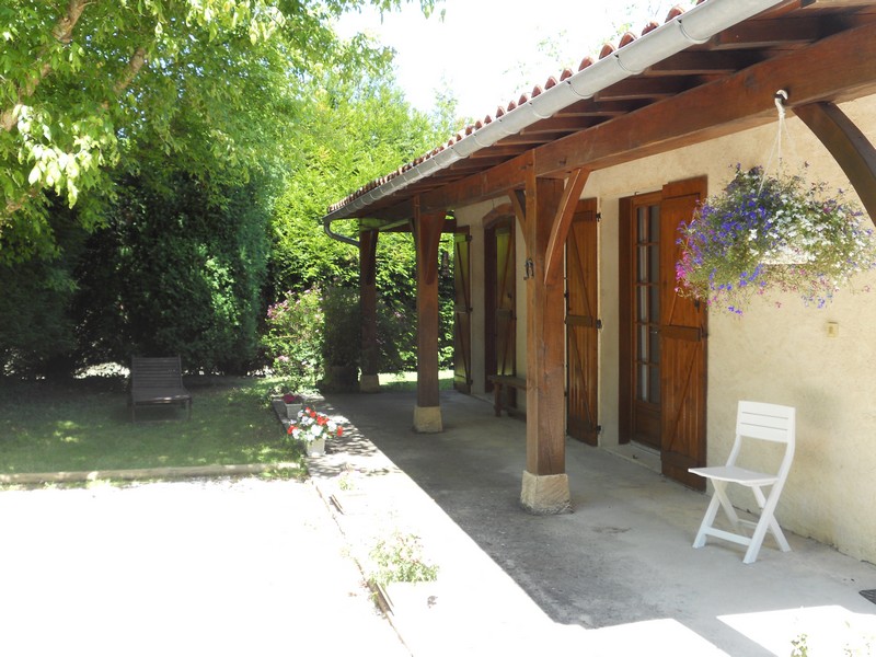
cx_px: 438
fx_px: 962
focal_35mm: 38
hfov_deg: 49.0
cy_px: 328
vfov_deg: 37.7
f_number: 3.9
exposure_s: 1/80
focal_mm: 6.9
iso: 80
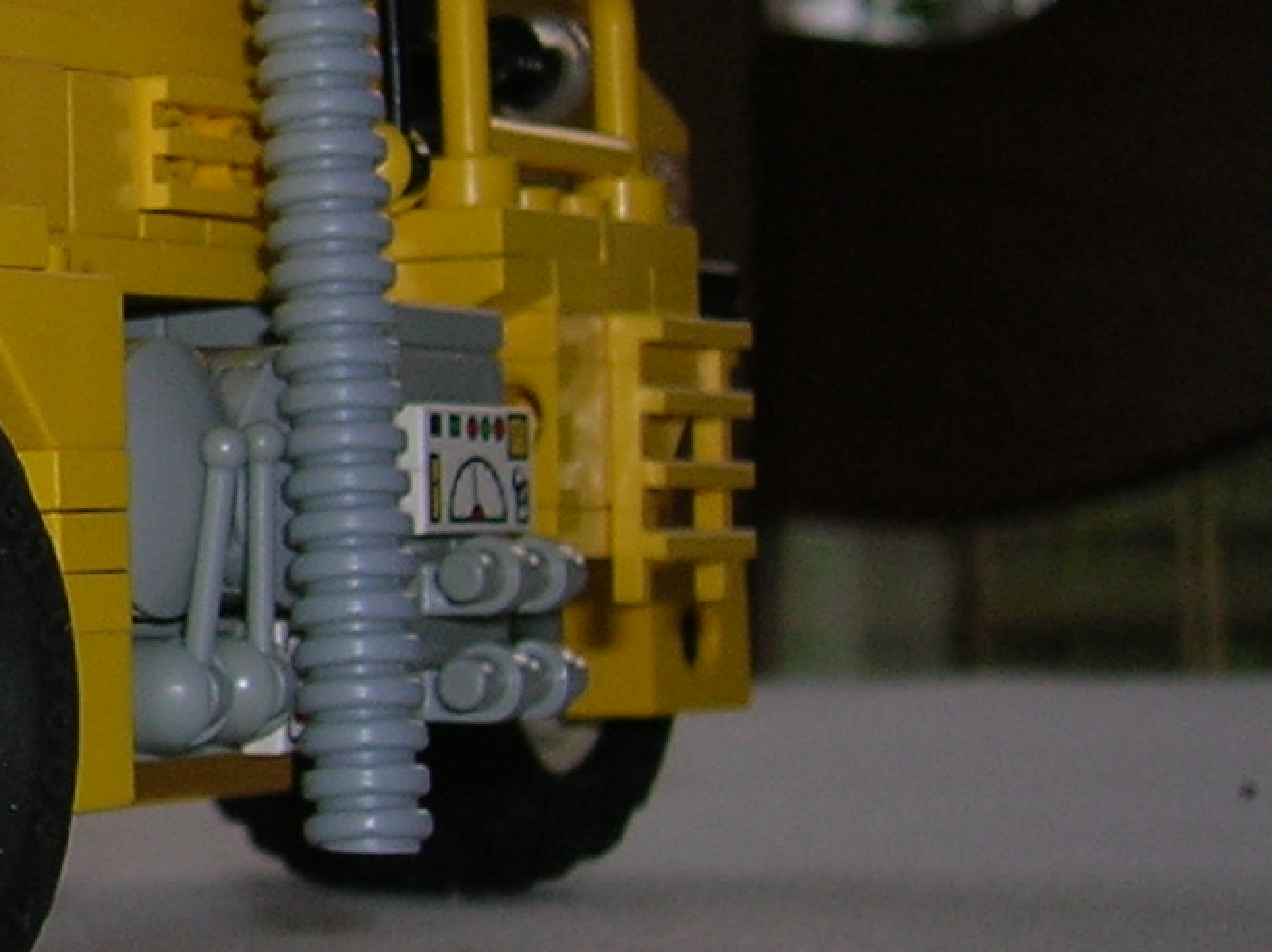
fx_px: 4332
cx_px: -722
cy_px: 205
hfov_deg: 15.3
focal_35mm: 118
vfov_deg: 12.5
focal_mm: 5.7
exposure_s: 1/60.1
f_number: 2.9
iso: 50
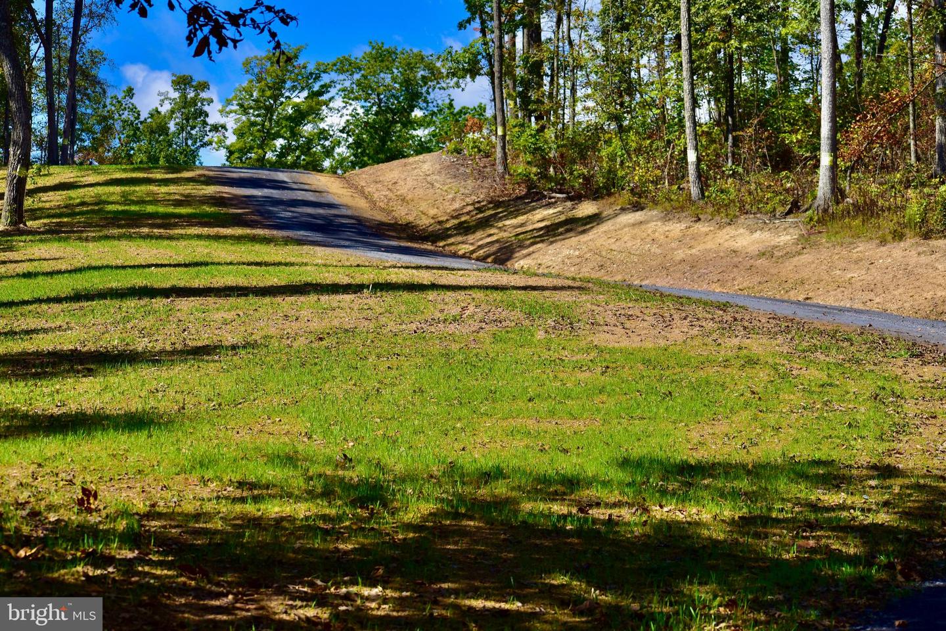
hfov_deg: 19.5
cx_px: 473
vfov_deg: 13.0
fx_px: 2759
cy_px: 316
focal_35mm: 105
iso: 100
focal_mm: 70
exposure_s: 1/500
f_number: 6.3
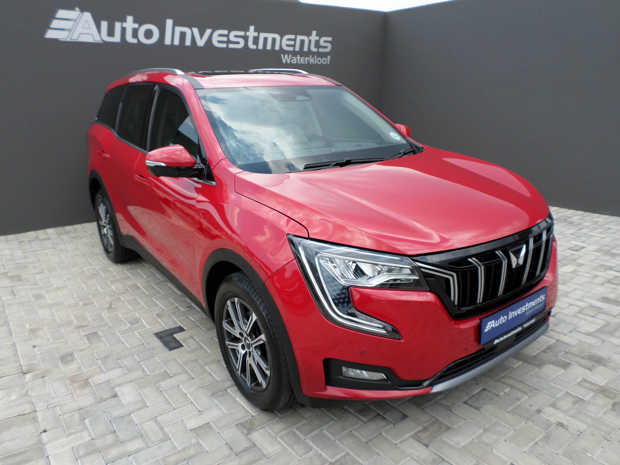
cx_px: 310
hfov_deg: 69.4
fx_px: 448
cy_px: 232
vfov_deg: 54.9
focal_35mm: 25
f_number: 2.5
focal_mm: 4.5
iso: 80
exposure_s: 1/750
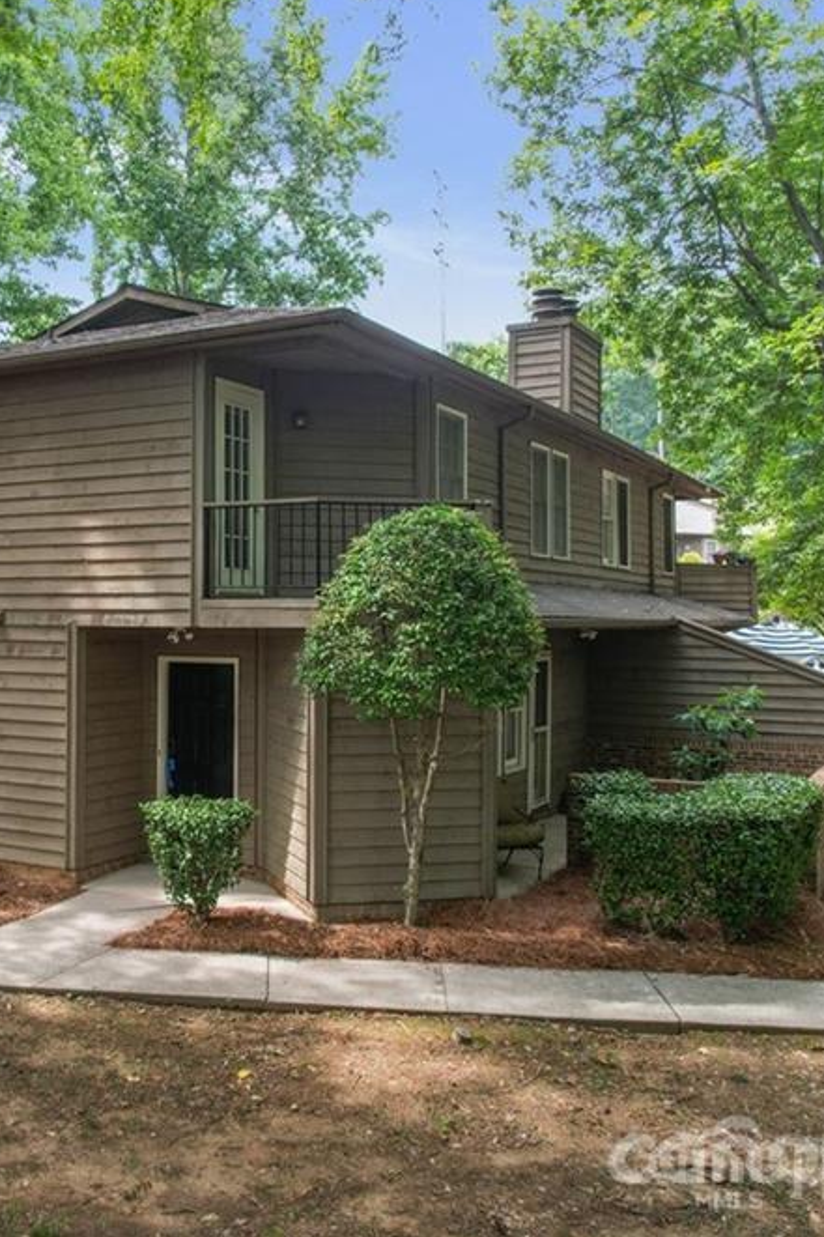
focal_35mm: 34
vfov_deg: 55.8
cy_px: 608
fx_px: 1168
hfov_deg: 37.6
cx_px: 179
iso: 110
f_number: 2.8
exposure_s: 1/160
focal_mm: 8.38
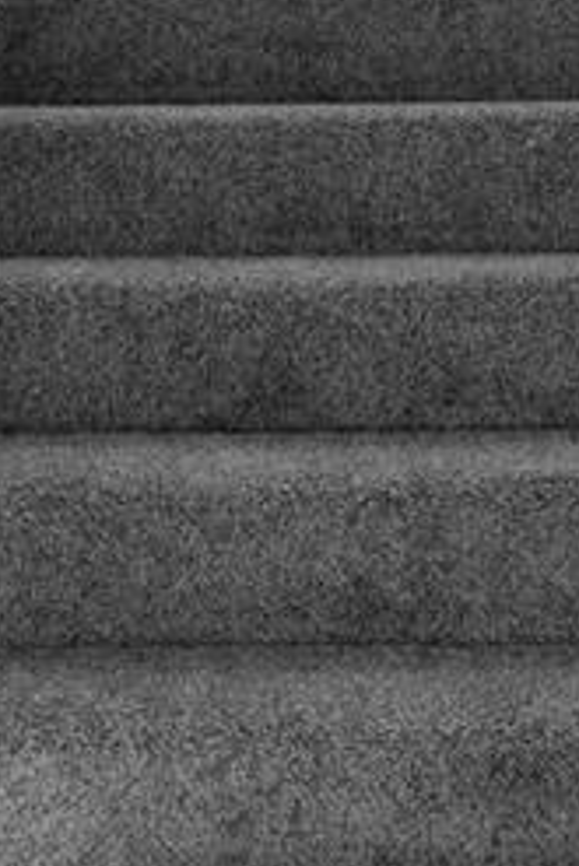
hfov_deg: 14.1
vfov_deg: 20.0
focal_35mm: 97
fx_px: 2337
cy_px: -95
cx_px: 274
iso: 200
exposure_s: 1.6
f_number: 8
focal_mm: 16
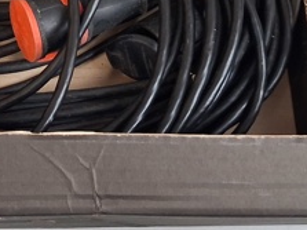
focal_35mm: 97
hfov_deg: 19.5
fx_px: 860
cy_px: -62
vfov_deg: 14.6
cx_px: -19
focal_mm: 4
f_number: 1.8
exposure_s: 1/50
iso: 500
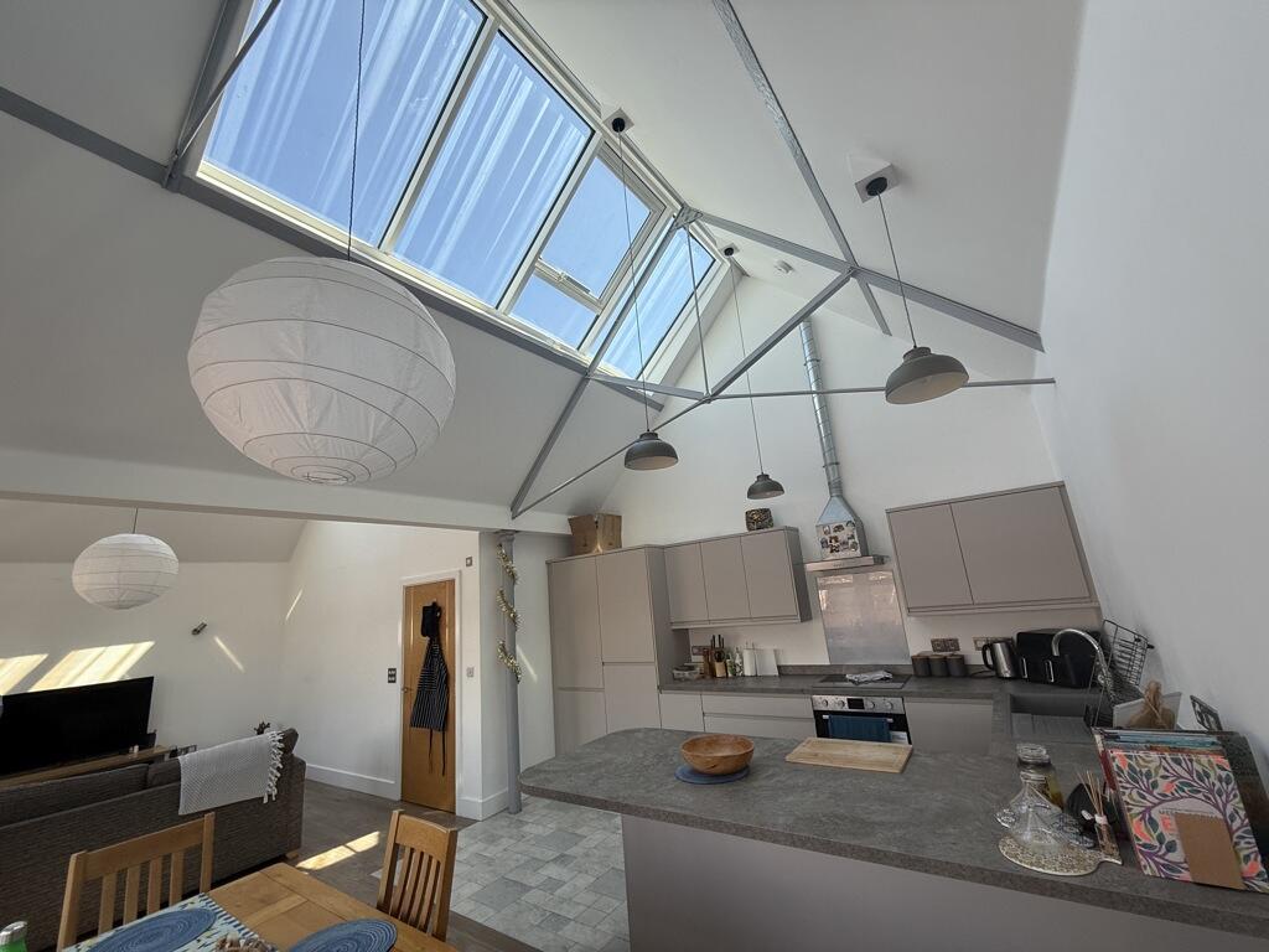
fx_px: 513
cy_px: 476
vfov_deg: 85.7
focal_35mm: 14
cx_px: 634
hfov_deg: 102.1
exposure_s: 1/220
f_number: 2.2
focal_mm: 2.22
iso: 64
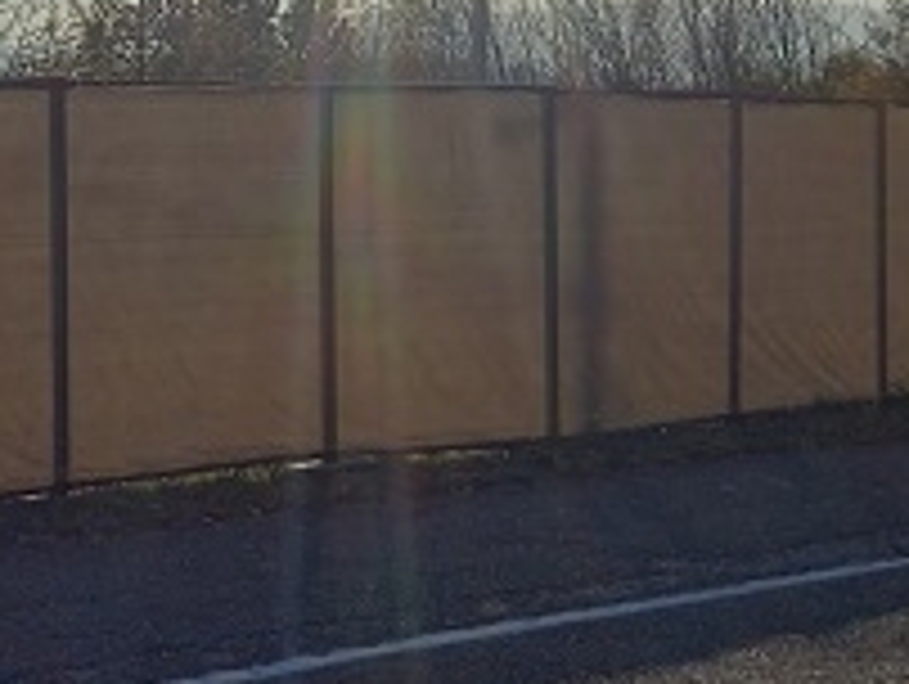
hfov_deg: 18.9
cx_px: -126
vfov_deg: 14.8
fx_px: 2603
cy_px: 94
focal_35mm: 99
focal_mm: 4.6
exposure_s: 1/1718
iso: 25
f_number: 2
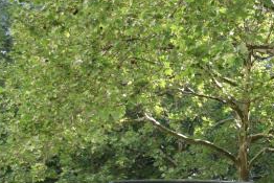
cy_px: 271
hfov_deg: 8.2
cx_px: 565
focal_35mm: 238
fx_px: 1812
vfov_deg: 5.7
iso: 400
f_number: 5.6
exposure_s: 1/640
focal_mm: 32
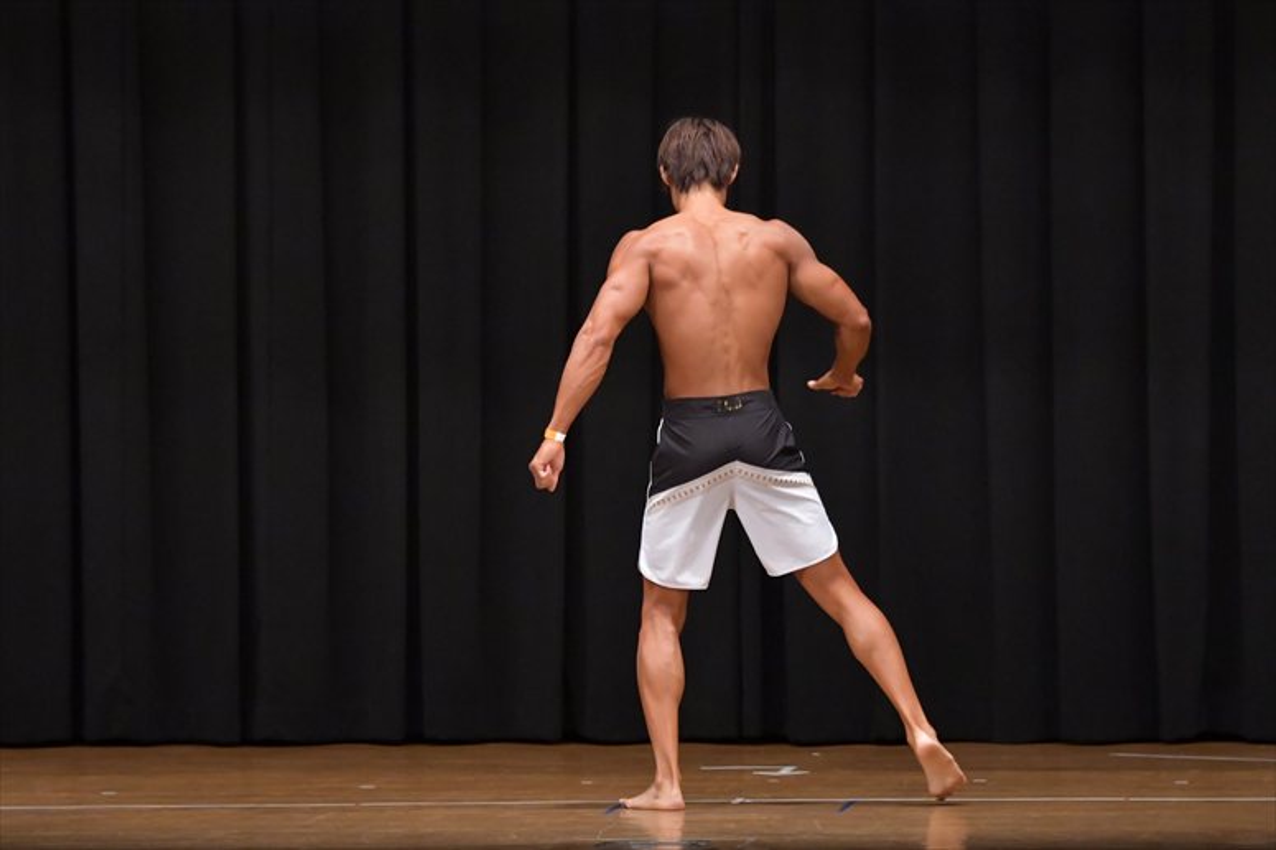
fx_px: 7688
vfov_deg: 6.3
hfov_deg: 9.5
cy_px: 425
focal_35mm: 217
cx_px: 638
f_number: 5.6
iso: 6400
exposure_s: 1/400
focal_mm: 145
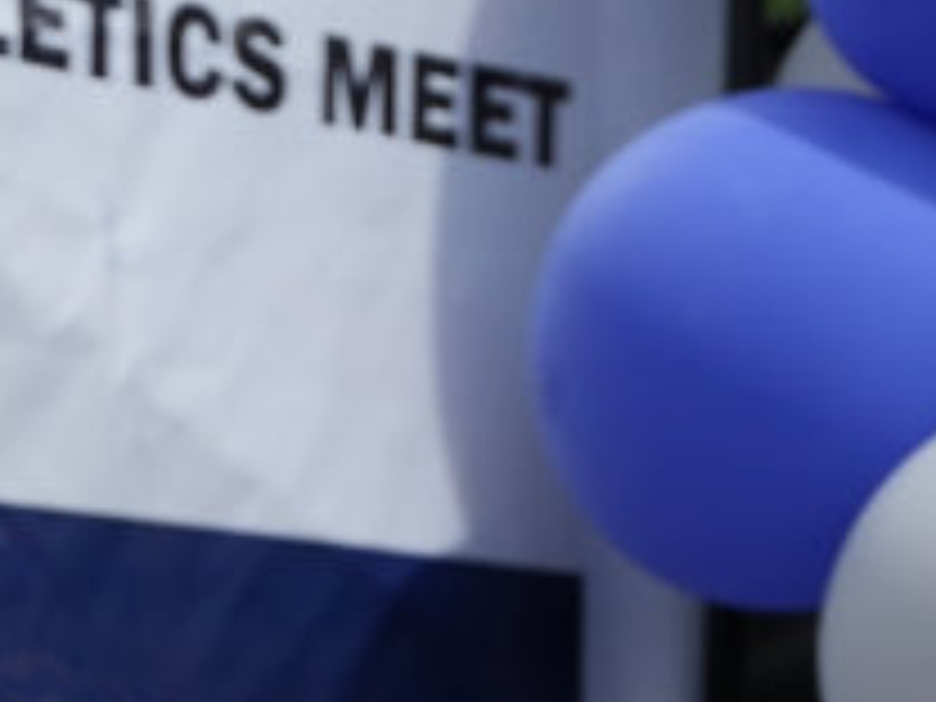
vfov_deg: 7.6
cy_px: 1424
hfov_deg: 10.5
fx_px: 5065
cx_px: 302
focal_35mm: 187
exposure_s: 1/6400
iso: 250
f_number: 2.8
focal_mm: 39.7
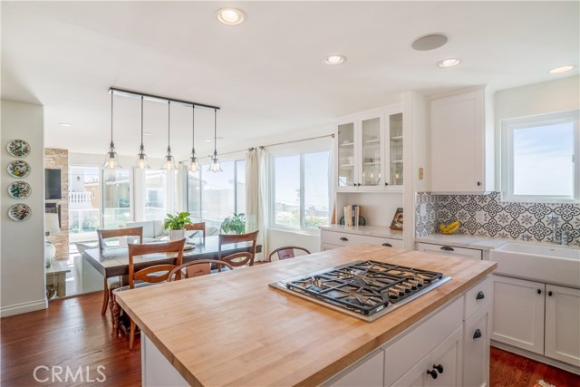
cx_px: 290
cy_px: 194
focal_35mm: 18
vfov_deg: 67.4
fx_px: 290
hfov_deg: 90.0
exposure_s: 1/320
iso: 125
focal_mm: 18
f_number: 8
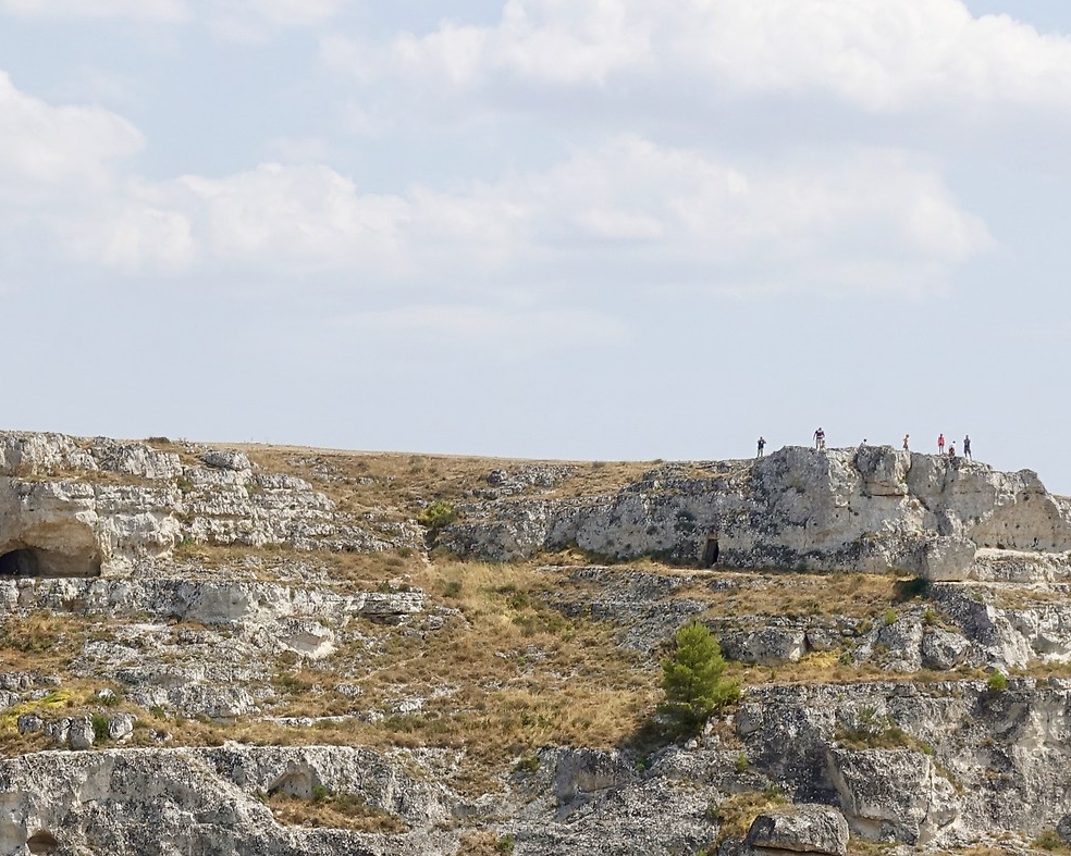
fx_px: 5008
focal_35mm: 158
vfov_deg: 9.7
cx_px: 441
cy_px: 780
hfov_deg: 12.2
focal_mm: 25.26
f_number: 5.6
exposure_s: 1/500
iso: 125
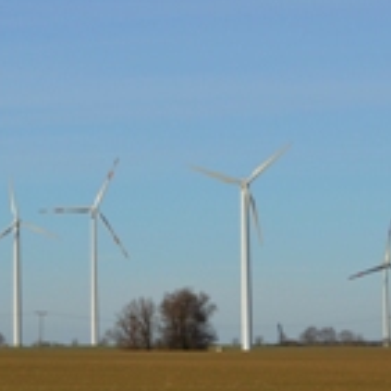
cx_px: -238
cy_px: 89
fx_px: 2224
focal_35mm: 174
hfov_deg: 9.7
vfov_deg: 10.0
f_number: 8
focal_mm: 32
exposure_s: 1/250
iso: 100
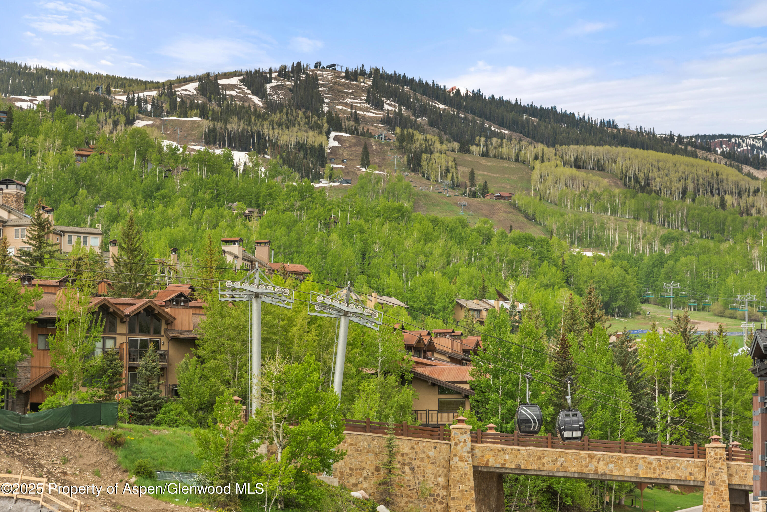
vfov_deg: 13.0
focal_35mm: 105
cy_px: 256
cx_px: 384
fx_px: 2238
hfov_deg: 19.5
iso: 400
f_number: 5.6
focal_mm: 105
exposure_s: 1/500
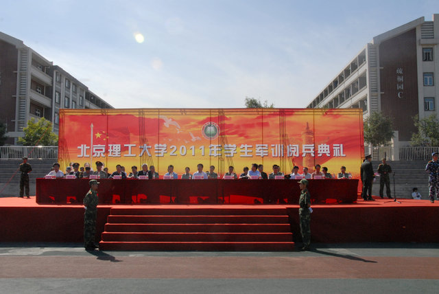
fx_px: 403
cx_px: 220
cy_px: 147
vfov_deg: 40.0
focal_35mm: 33
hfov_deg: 57.2
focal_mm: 22
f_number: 13
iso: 500
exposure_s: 1/640
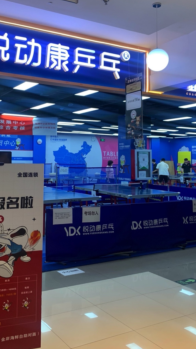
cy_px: 139
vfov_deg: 52.4
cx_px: 74
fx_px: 351
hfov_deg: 31.1
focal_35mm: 38
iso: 64
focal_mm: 4.25
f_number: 1.8
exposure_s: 1/100
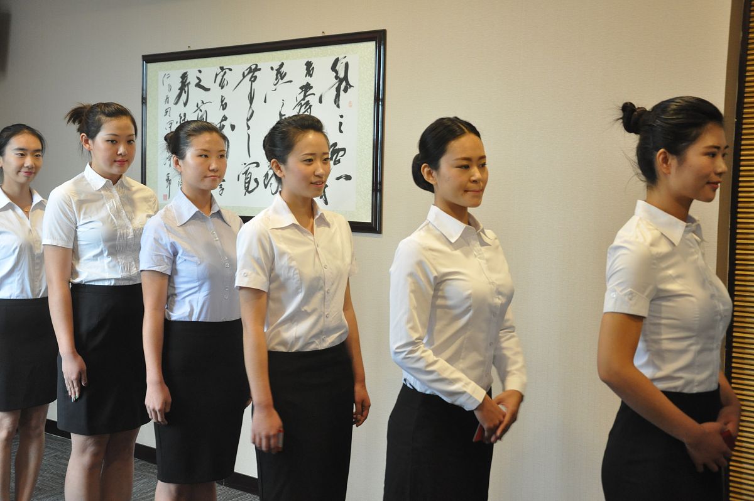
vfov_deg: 28.0
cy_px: 250
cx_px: 377
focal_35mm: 48
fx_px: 1004
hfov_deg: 41.2
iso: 1600
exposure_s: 1/20
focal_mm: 32
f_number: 4.2
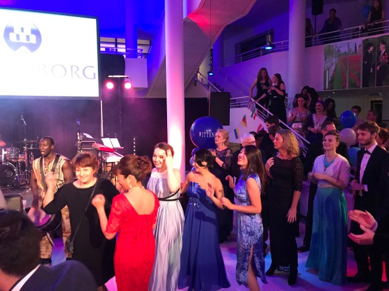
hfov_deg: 63.4
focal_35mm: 28
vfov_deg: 49.7
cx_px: 194
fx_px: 315
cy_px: 146
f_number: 1.8
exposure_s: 1/13
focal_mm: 3.99
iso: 100
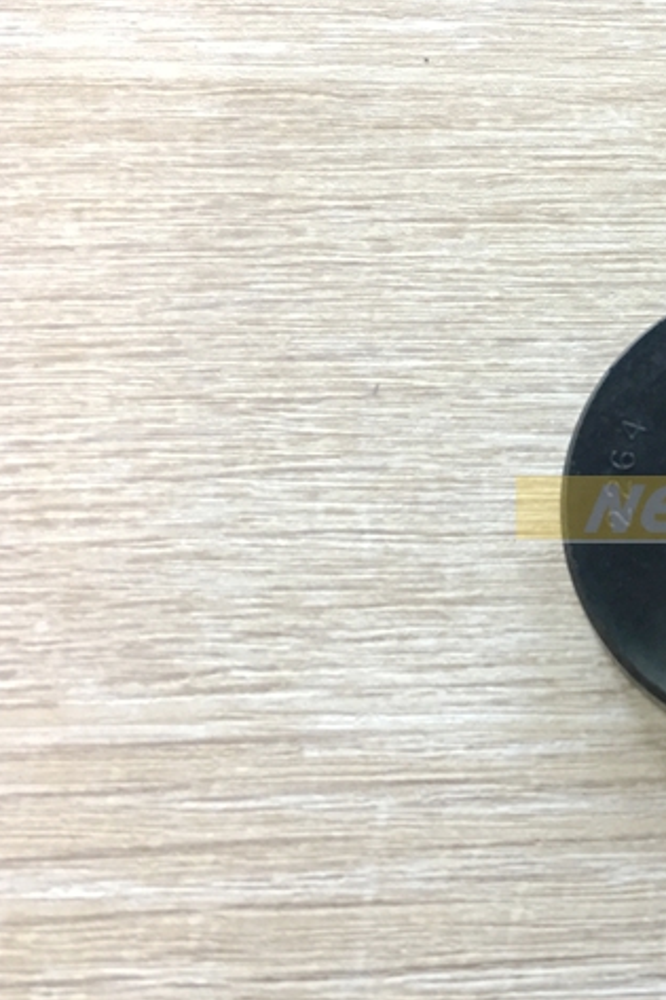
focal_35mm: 51
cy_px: 510
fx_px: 1416
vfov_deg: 38.9
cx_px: 793
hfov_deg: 24.1
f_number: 2.2
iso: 80
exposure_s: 1/10
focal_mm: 4.15
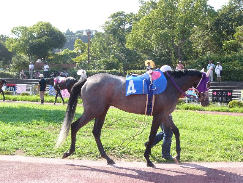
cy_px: 92
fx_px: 456
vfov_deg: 22.6
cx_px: 122
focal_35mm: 65
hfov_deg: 29.8
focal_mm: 10.8
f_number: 4
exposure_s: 1/200
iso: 50
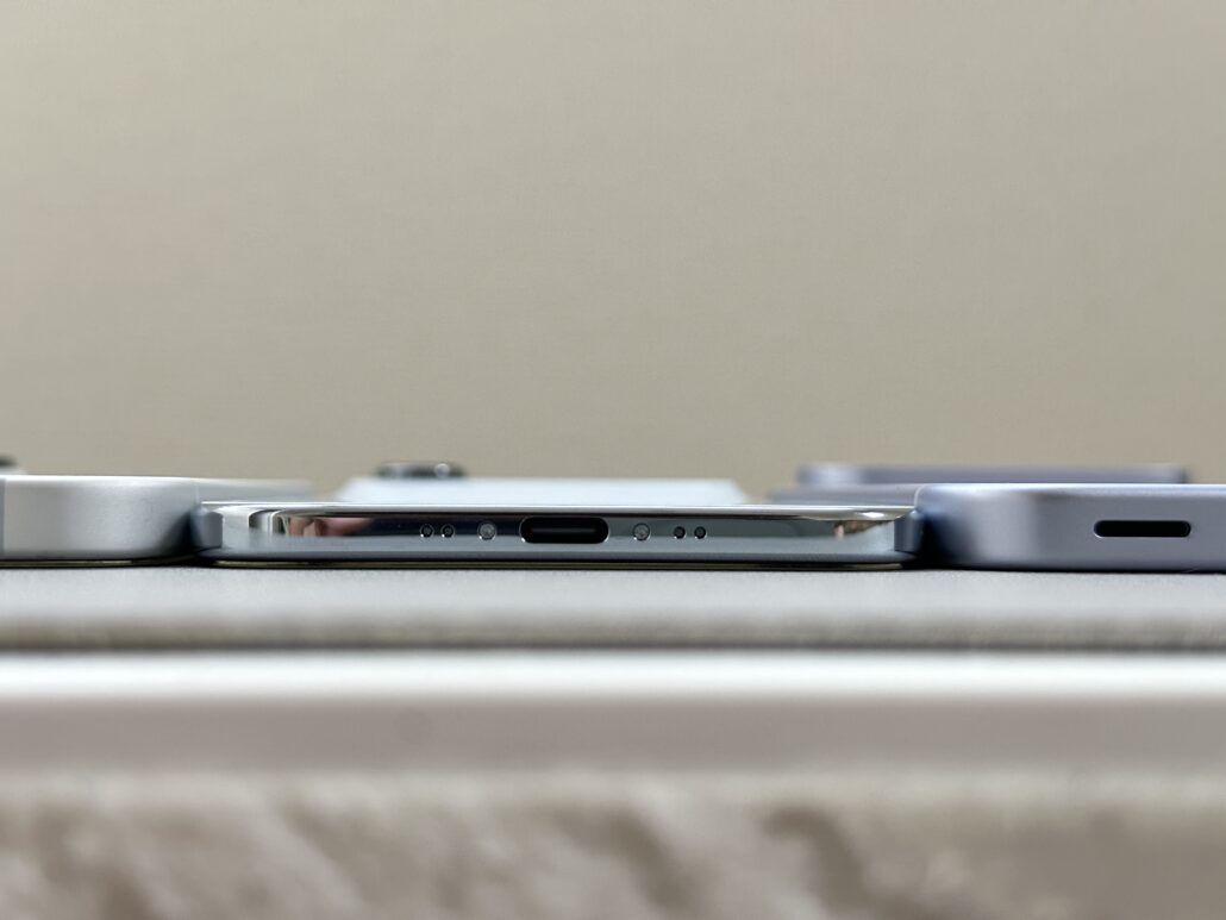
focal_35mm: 48
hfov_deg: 39.6
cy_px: 460
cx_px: 613
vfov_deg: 30.3
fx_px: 1700
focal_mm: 6.86
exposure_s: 1/30
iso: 640
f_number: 1.78
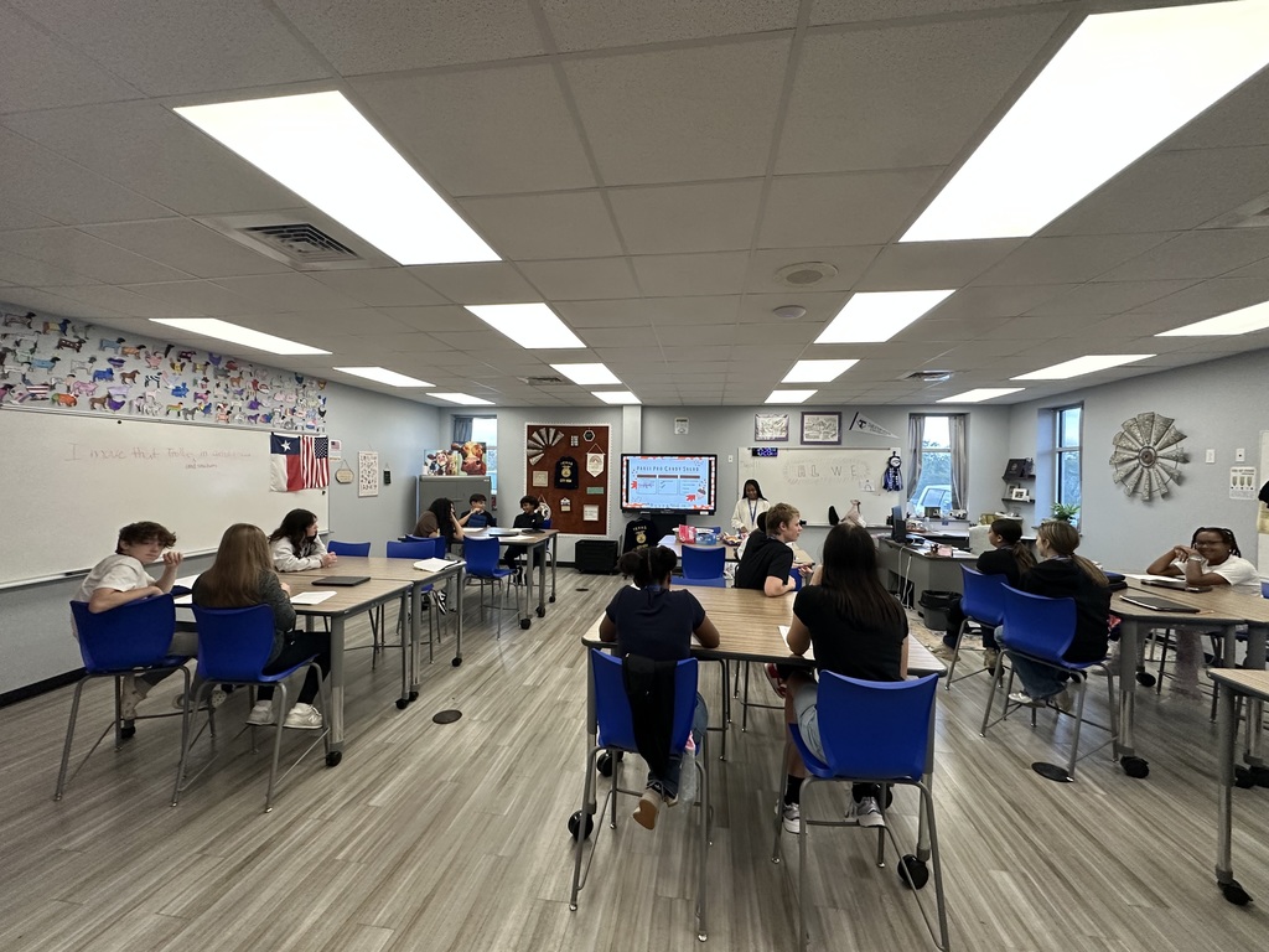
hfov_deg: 102.1
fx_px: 513
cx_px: 634
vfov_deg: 85.7
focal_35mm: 14
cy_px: 476
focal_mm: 2.22
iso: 320
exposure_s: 1/120
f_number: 2.2
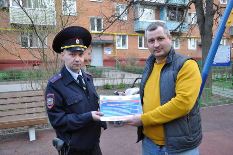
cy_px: 78
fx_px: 233
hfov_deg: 53.2
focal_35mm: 36
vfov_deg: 36.8
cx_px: 116
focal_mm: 24
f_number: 5
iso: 400
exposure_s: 1/100
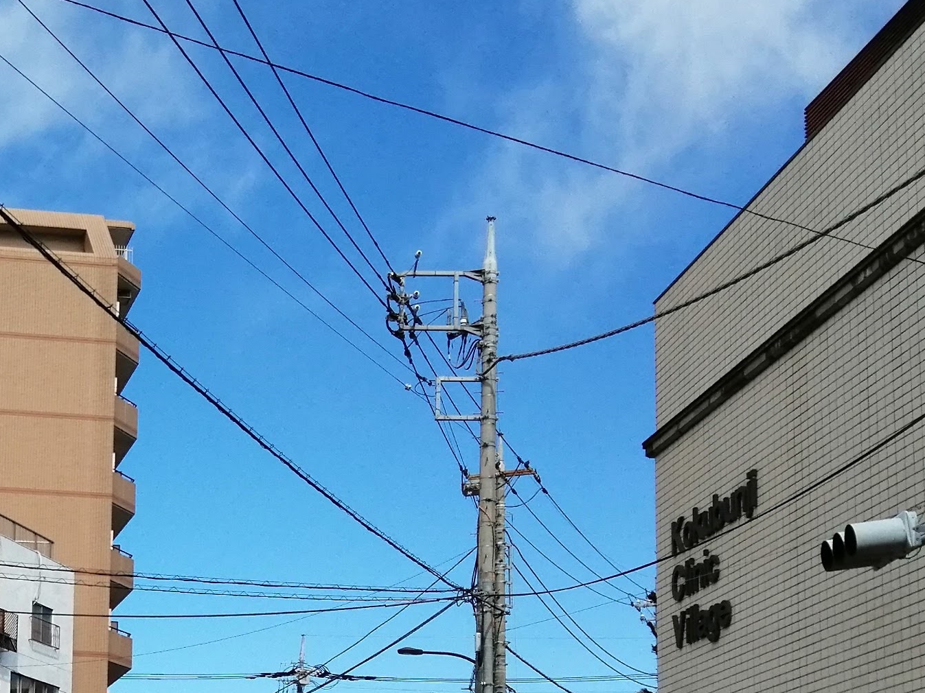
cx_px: -10
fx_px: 1683
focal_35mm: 63
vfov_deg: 22.2
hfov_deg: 28.7
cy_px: 722
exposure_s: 1/1555
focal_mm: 3.46
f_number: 1.8
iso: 50
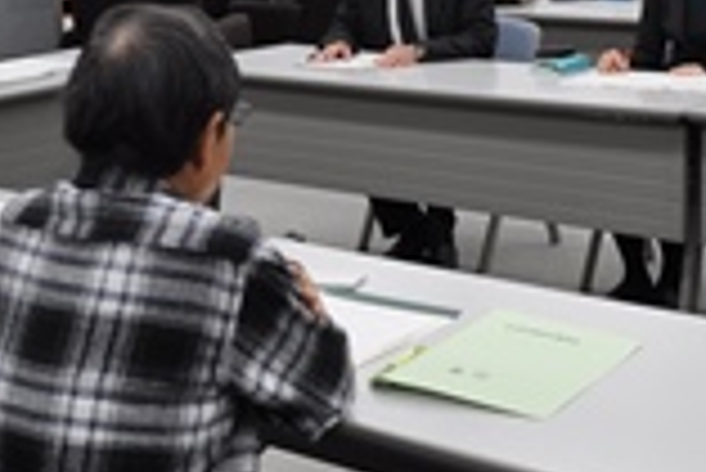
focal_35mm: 77
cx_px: 328
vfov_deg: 17.7
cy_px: 189
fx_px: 1511
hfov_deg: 26.3
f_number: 5
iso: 400
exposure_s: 1/100
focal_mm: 18
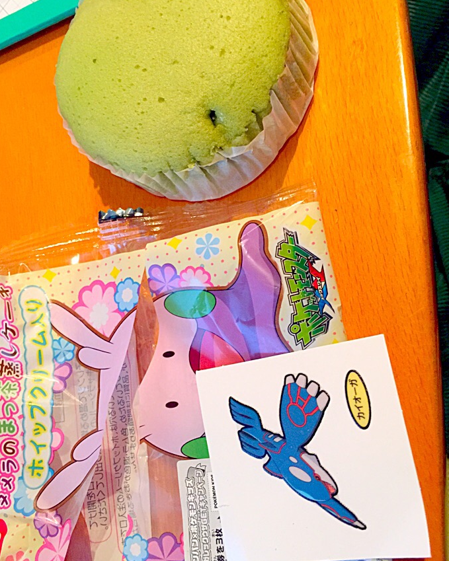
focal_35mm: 32
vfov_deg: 55.7
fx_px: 532
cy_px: 276
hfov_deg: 45.8
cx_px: 218
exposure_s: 1/17
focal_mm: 4.15
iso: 125
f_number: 2.2
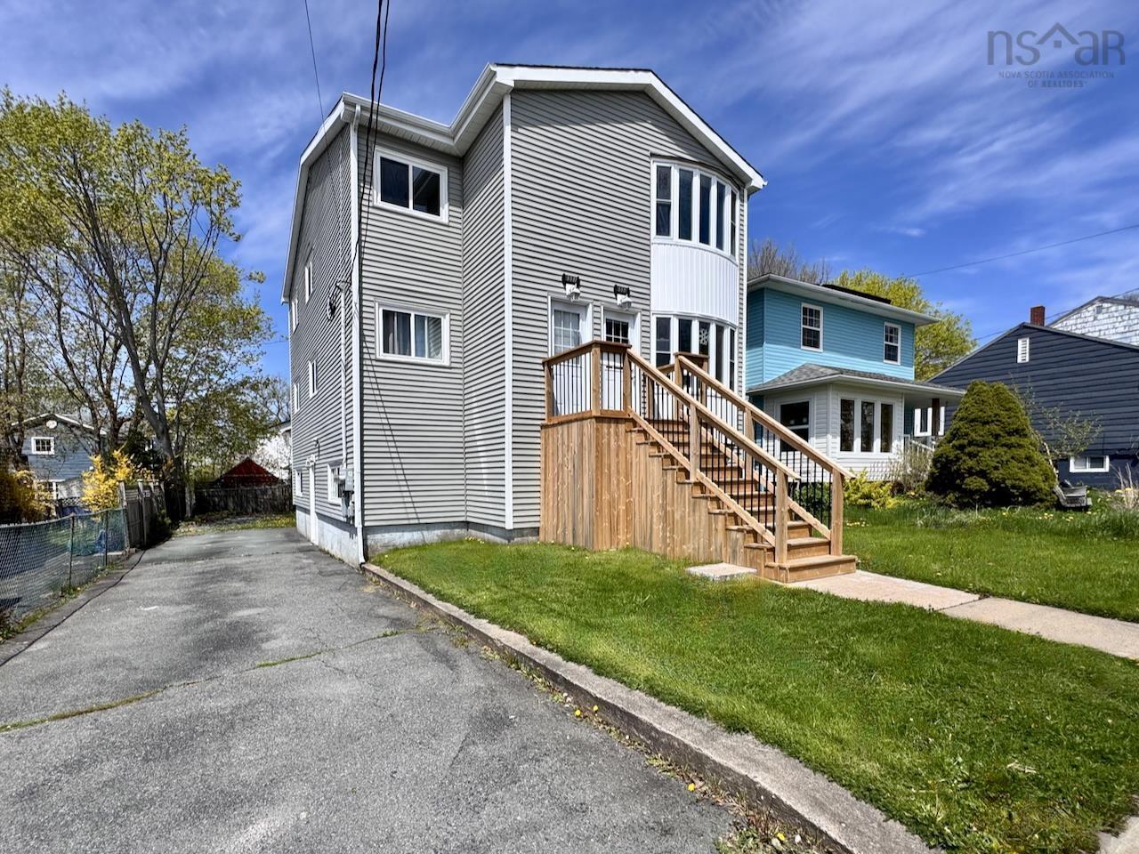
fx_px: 461
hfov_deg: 102.1
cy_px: 427
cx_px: 570
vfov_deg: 85.7
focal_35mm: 14
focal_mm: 2.22
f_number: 2.2
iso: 50
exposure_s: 1/2674
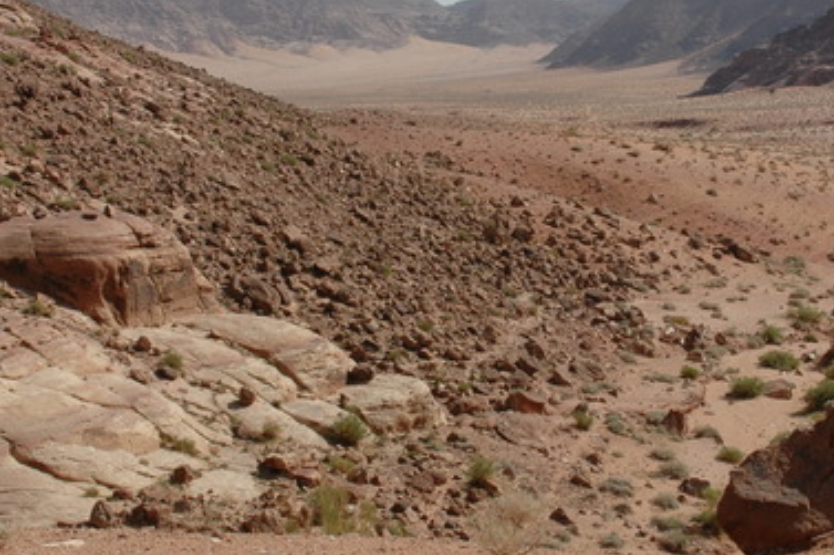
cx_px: 513
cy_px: 262
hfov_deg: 31.8
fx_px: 1459
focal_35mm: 63
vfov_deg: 21.5
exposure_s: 1/400
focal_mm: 22
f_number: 10
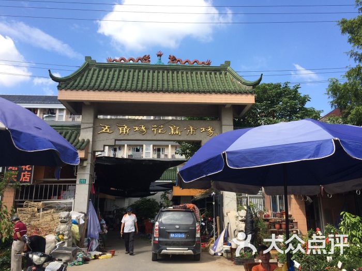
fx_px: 303
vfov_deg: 48.2
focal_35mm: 29
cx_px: 181
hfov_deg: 61.7
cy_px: 136
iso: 32
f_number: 2.2
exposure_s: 1/1172
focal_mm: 4.15
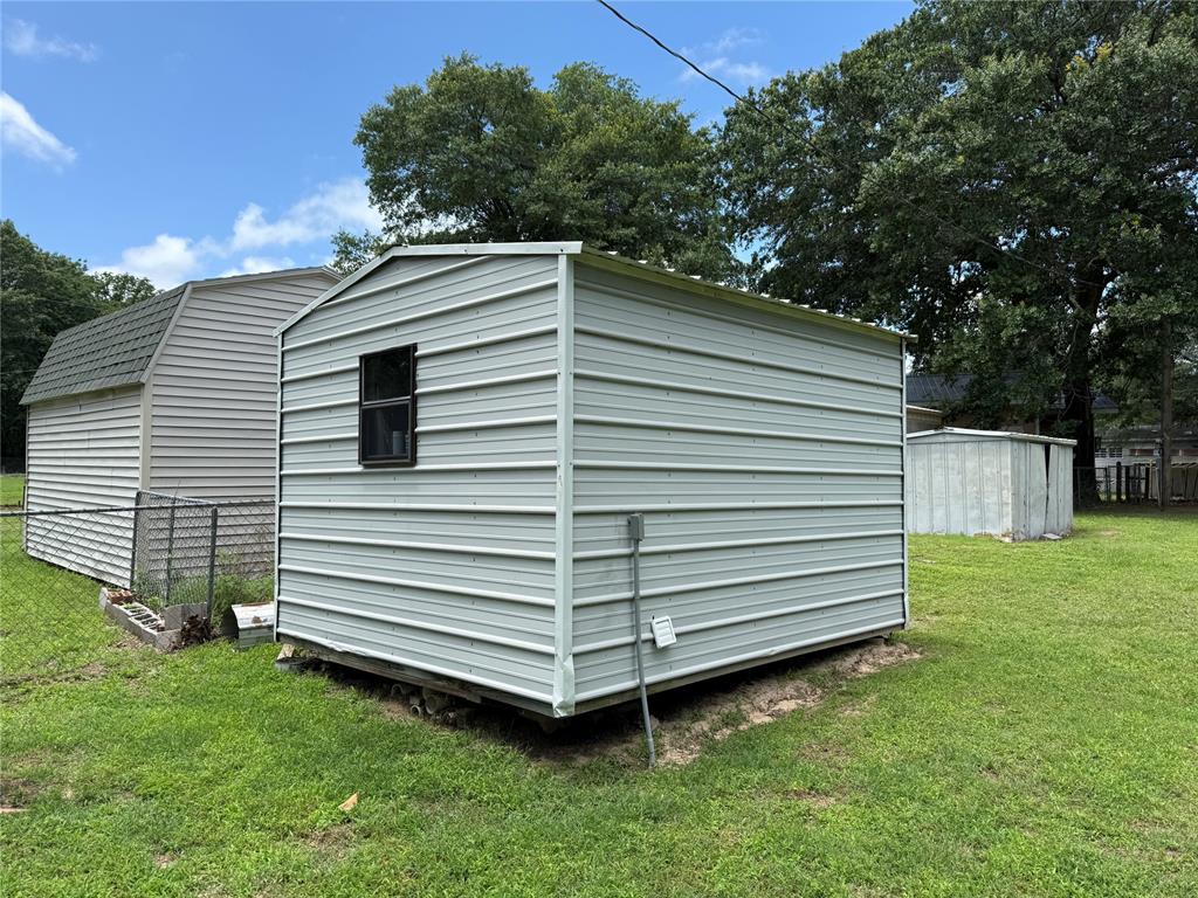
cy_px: 449
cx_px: 599
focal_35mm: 24
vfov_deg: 56.8
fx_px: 831
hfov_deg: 71.6
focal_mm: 6.76
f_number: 1.78
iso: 80
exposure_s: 1/2611
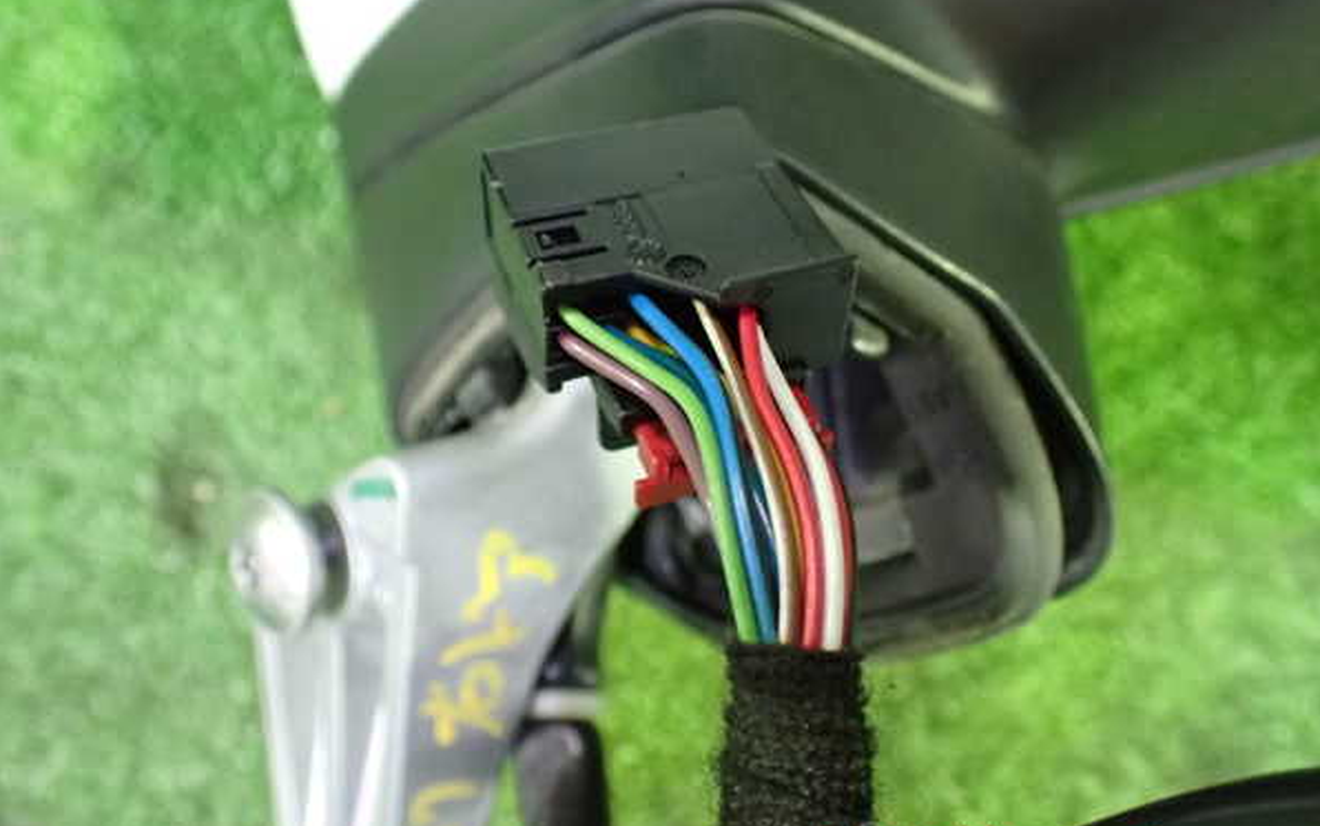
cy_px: 381
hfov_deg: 59.6
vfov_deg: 39.4
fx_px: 1152
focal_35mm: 32
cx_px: 658
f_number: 2.3
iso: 1600
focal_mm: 5.4
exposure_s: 1/30
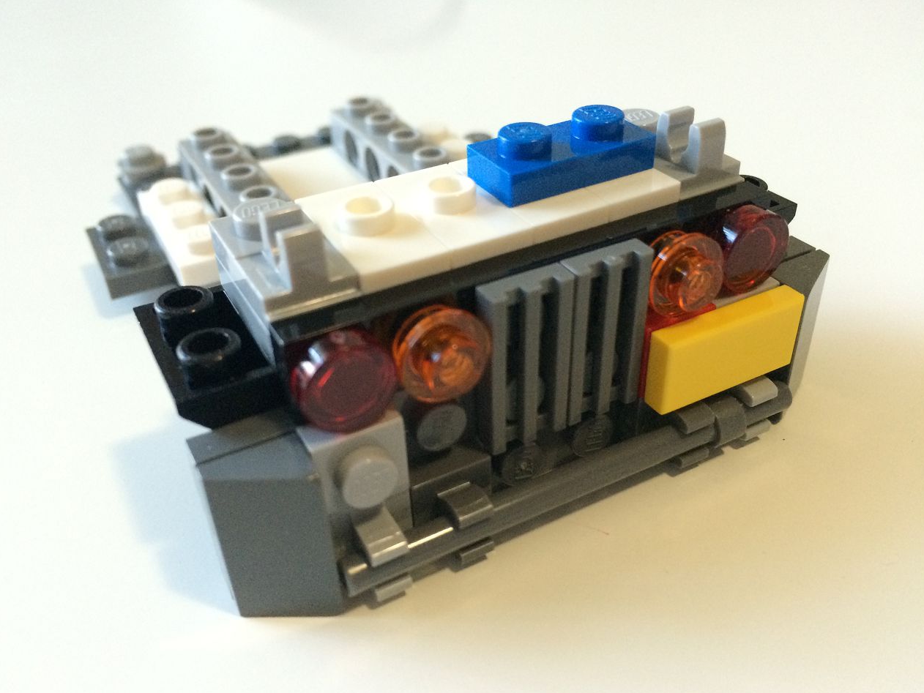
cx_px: 450
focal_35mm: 30
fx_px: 801
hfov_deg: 59.9
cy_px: 357
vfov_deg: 46.8
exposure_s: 1/30
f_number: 2.2
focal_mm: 4.15
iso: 250
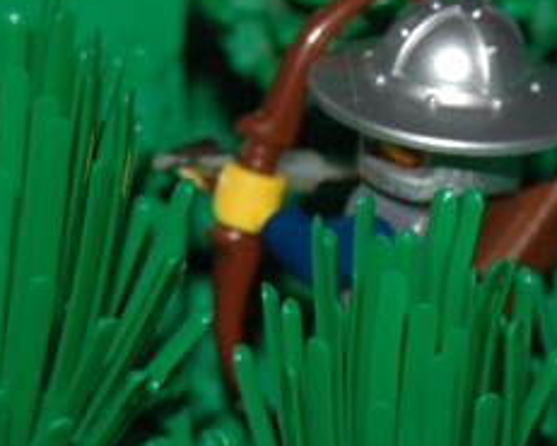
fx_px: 4414
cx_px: 627
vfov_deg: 5.8
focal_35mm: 268
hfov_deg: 7.2
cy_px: 338
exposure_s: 1/60
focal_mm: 55
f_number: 5.6
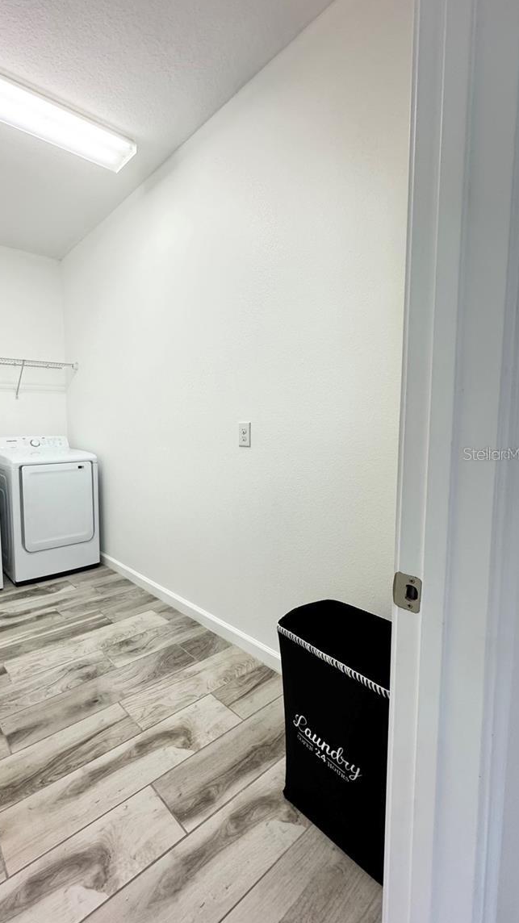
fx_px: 392
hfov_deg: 65.4
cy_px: 453
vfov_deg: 99.4
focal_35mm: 16
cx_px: 176
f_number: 2.2
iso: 250
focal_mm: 2.22
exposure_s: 1/113
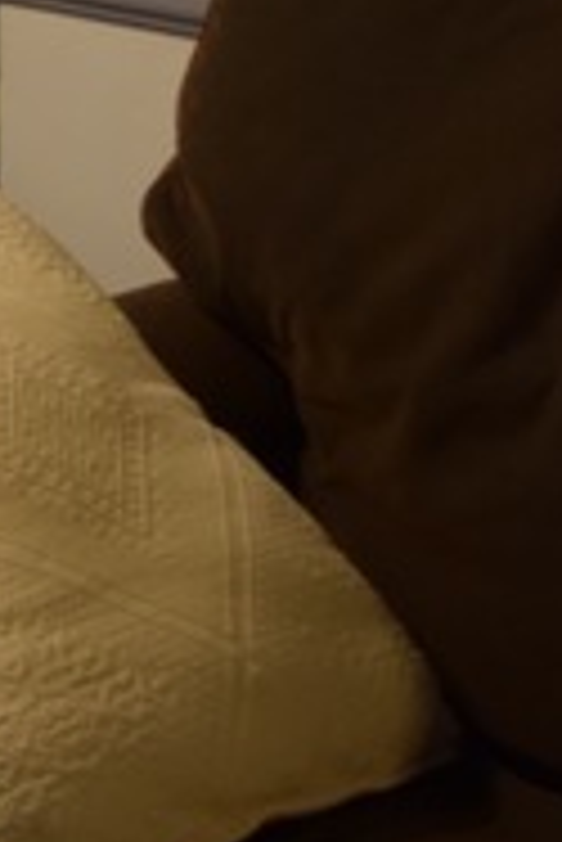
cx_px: -418
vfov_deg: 11.0
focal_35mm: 185
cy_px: 18
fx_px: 4324
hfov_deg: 7.2
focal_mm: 30
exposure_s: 1/125
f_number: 4.2
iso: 800
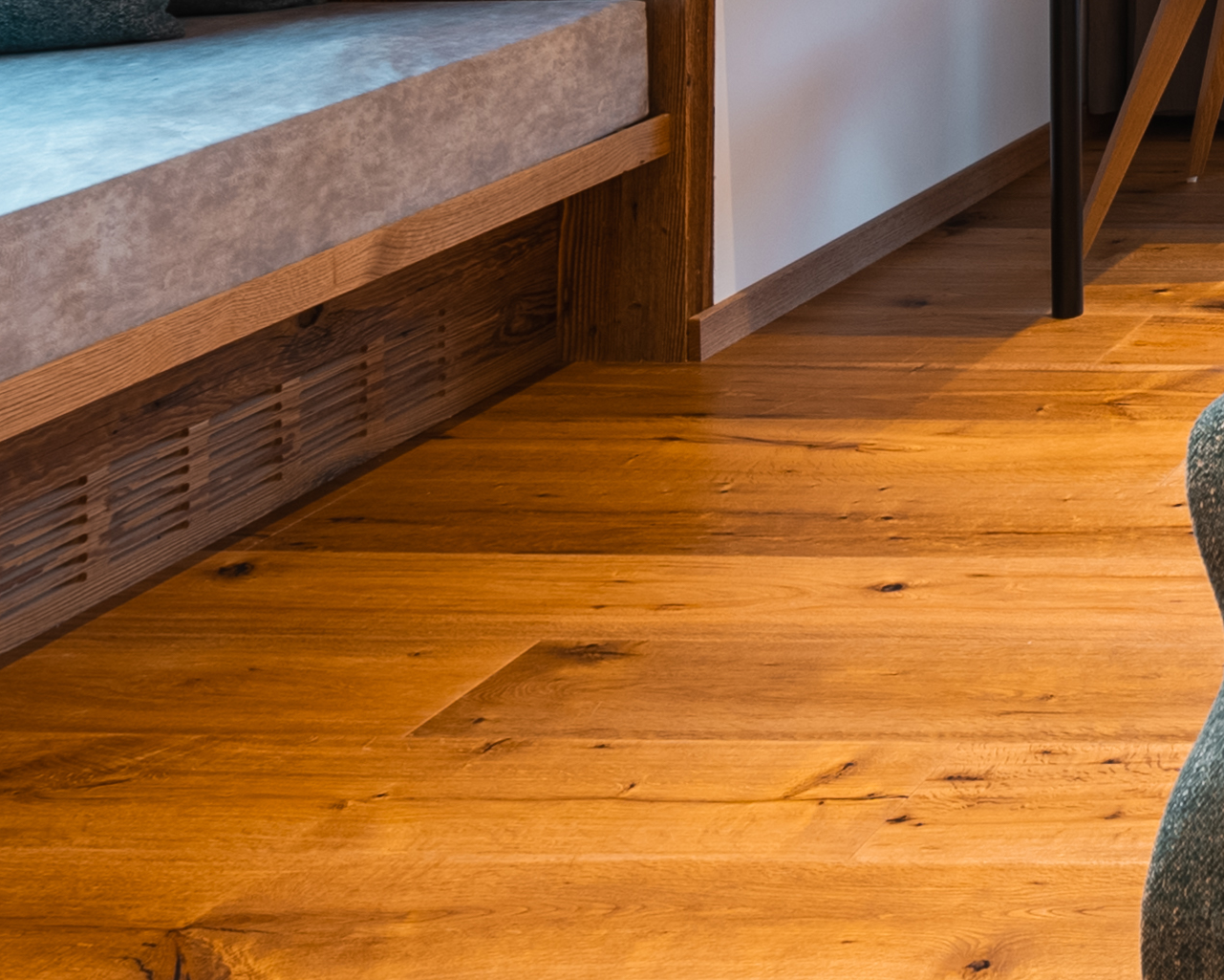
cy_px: -361
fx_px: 2246
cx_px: 2211
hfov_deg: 20.8
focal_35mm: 62
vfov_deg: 21.7
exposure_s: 1/125
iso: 200
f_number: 5.6
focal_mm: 14
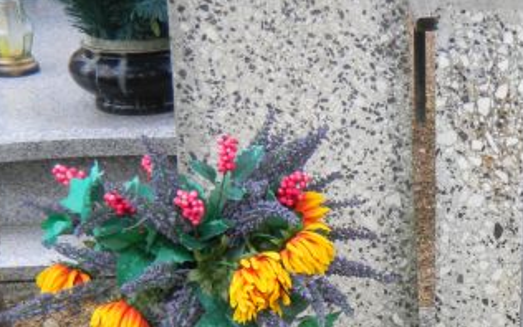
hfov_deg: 18.7
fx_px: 1540
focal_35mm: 108
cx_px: 541
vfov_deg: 12.0
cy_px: 351
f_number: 4.1
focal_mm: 8.3
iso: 80
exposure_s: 1/142
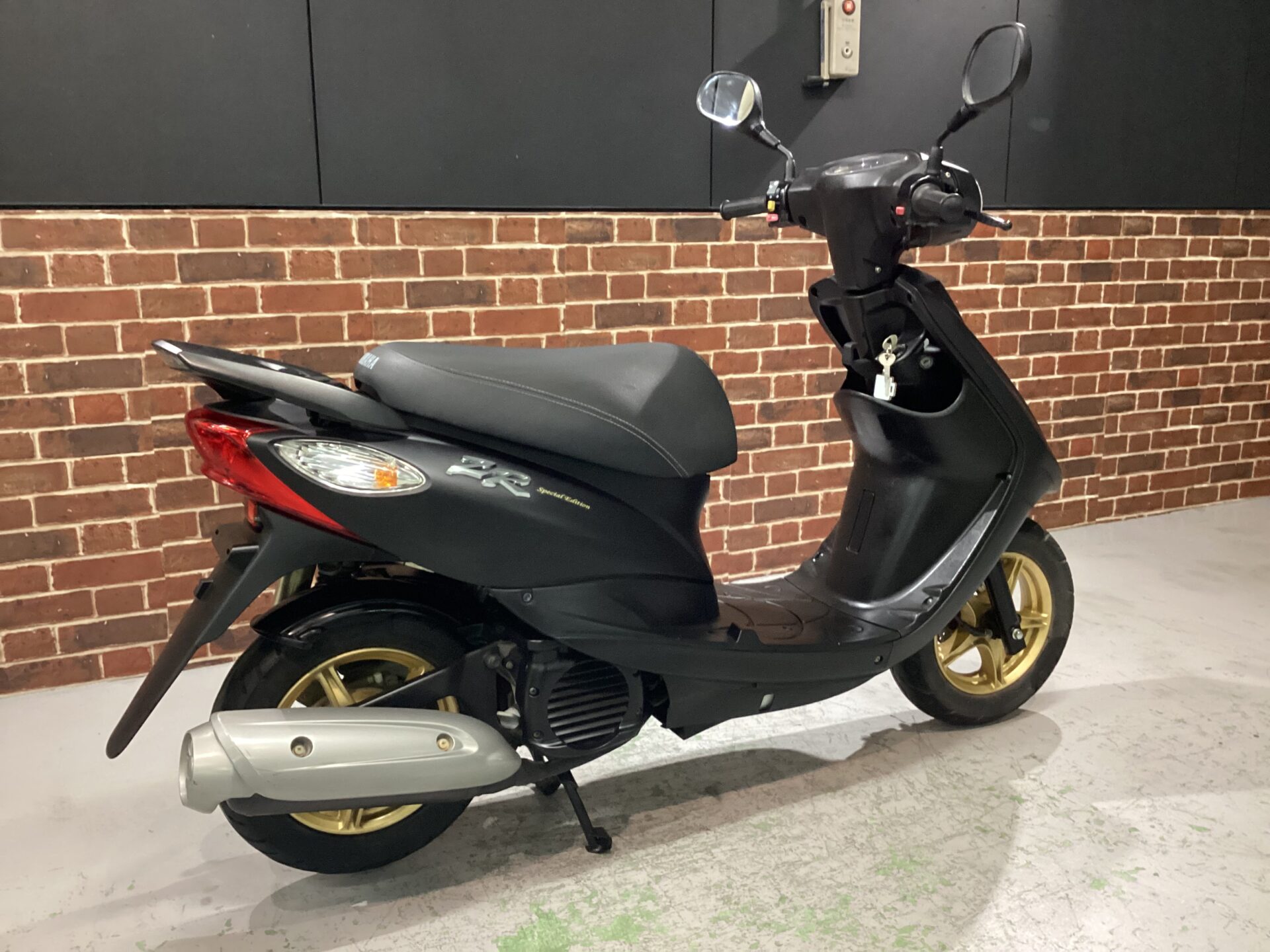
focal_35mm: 31
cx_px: 635
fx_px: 1137
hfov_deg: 58.4
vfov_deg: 45.4
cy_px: 476
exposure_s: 1/60
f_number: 2.4
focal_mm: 3.3
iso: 400
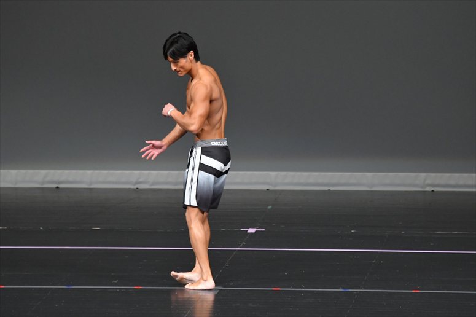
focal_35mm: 345
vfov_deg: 4.0
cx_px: 238
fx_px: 4559
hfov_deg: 6.0
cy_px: 158
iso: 4000
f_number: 5.6
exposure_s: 1/400
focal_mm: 230
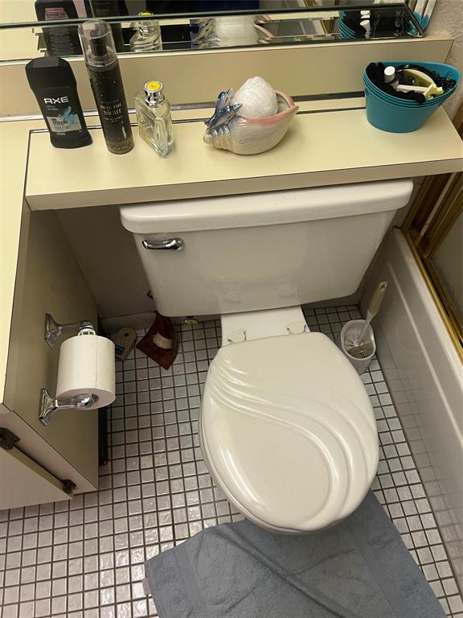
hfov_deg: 53.1
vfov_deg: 67.3
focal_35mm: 26
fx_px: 464
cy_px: 309
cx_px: 232
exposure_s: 1/60
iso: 80
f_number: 1.5
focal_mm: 5.7
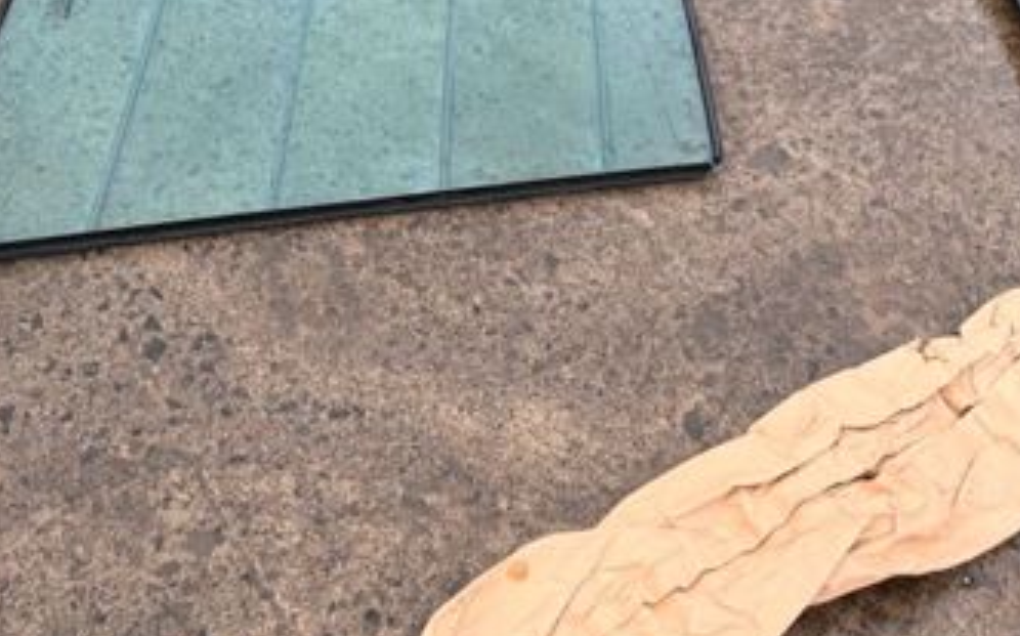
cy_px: 43
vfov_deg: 26.8
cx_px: 347
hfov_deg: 43.0
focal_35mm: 46
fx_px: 1278
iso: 80
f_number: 1.78
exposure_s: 1/1122
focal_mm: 6.76
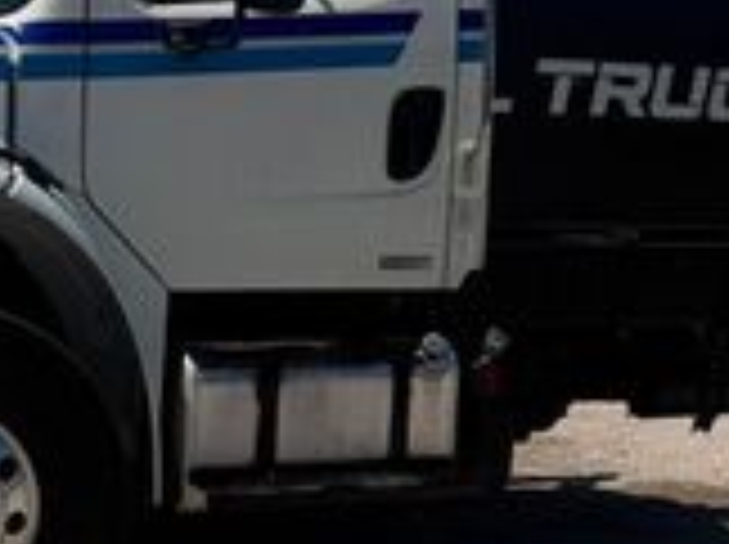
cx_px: 531
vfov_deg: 15.5
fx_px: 1998
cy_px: 198
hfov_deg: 20.5
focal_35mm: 95
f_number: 1.78
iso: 80
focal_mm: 6.76
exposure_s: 1/10309
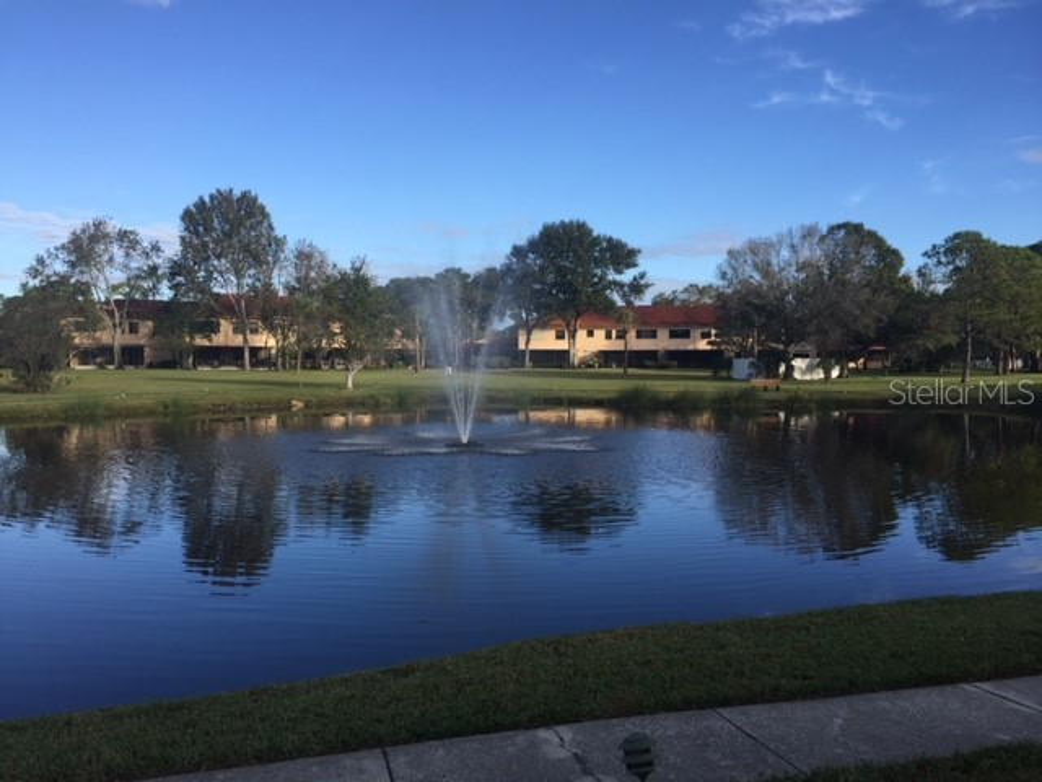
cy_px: 391
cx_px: 521
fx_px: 873
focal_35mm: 29
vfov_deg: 48.2
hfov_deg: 61.7
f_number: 2.2
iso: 32
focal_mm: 4.15
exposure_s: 1/1130
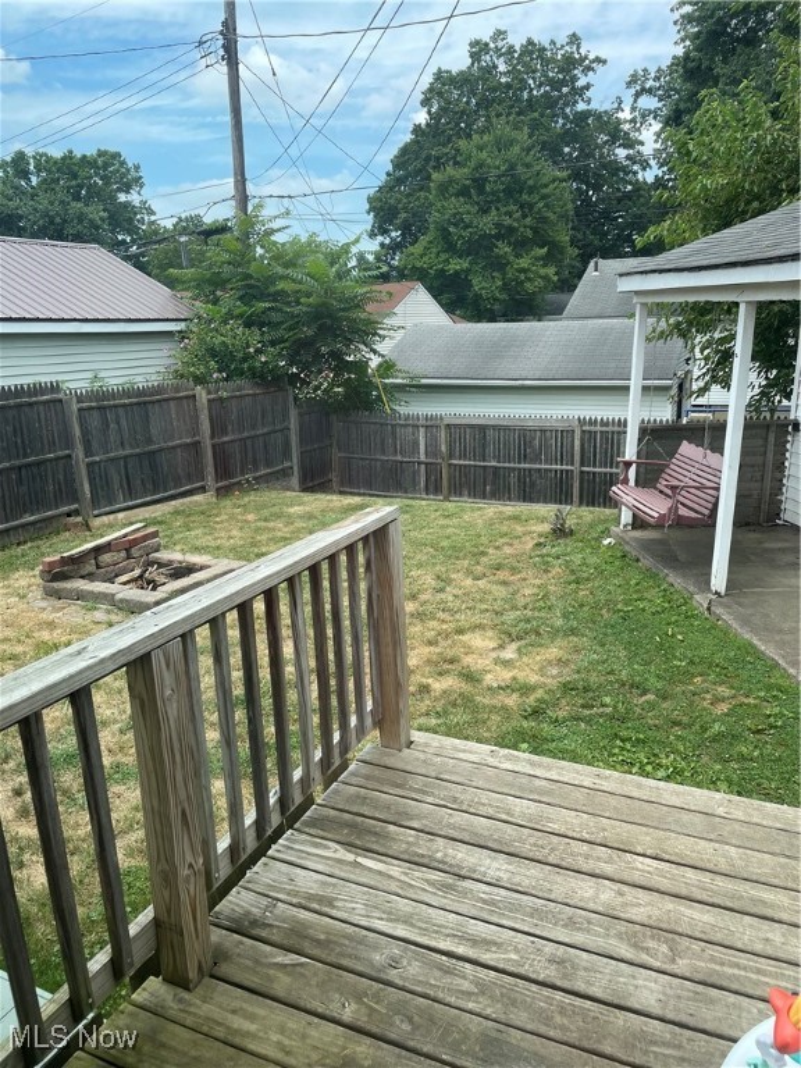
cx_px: 400
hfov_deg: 53.1
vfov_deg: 67.3
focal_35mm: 26
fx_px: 802
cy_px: 534
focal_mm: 4.2
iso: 32
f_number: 1.6
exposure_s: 1/836
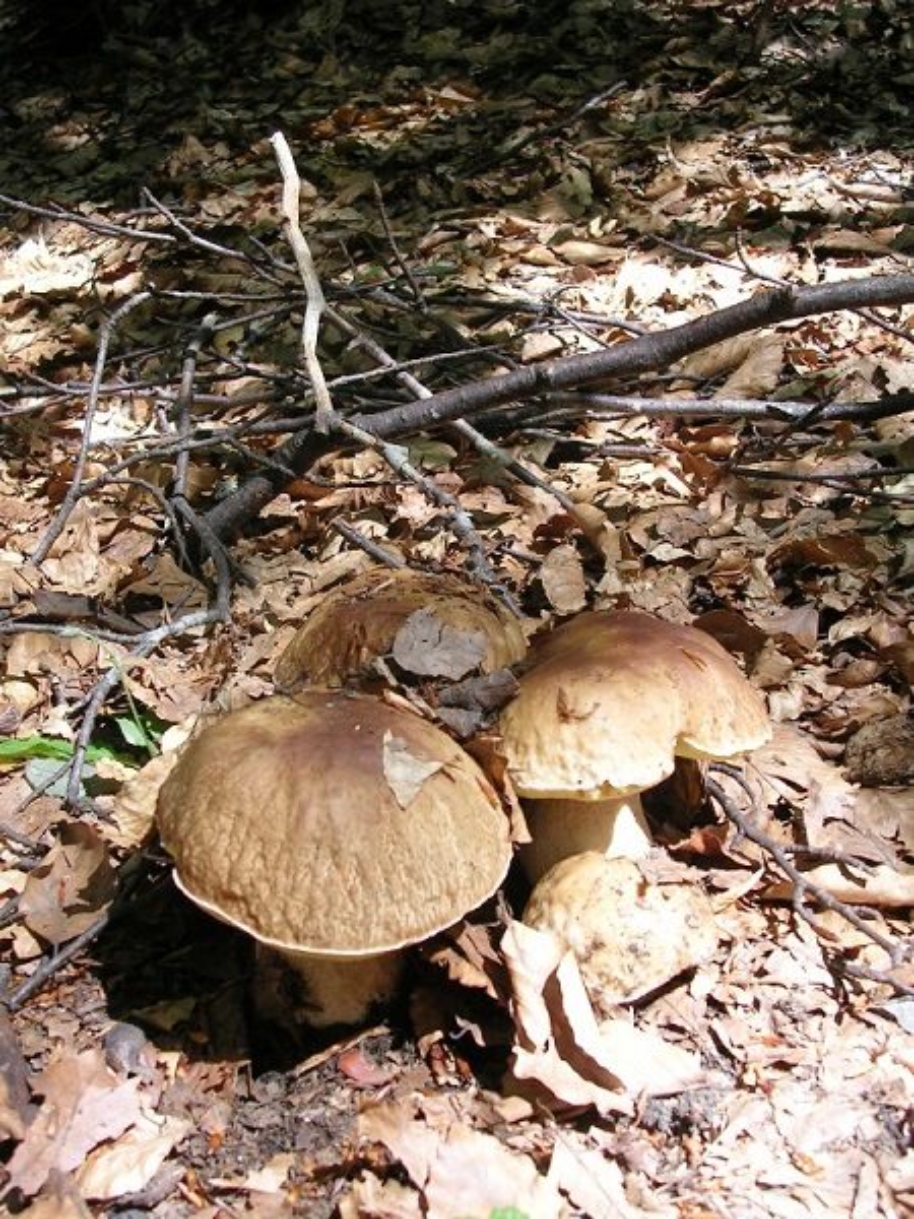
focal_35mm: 46
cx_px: 457
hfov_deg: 31.5
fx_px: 1619
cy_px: 610
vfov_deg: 41.2
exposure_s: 1/116
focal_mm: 7.1
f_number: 3
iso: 50
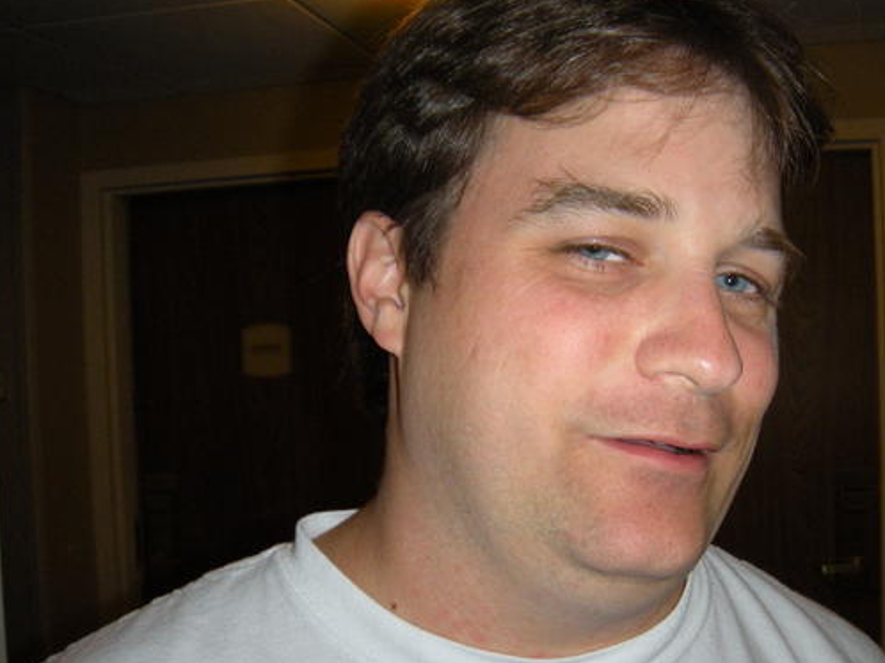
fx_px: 1150
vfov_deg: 32.1
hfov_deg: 41.8
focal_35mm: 45
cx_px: 551
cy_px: 386
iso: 200
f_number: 3.8
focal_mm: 5.9
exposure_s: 1/60
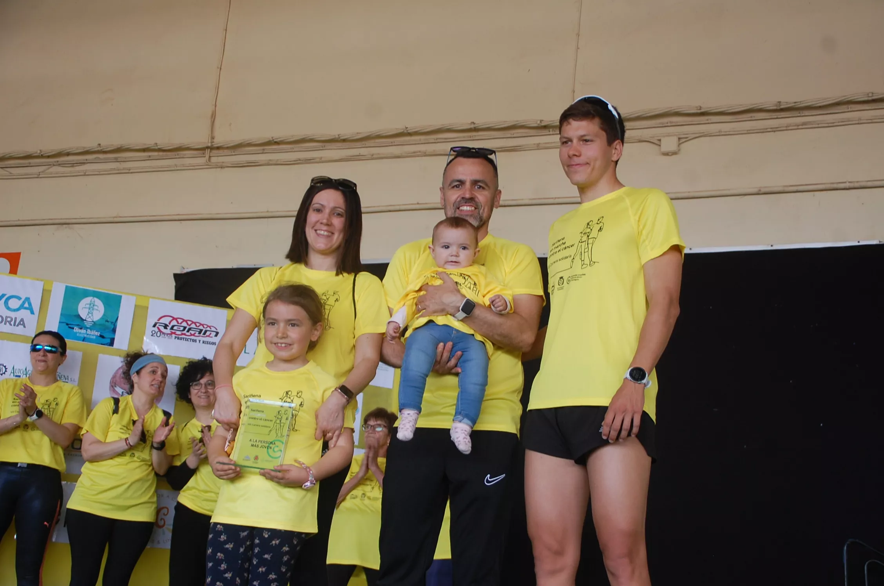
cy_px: 293
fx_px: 1287
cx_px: 442
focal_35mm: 52
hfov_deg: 37.9
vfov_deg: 25.7
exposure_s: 1/125
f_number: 5.6
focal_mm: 35
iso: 400
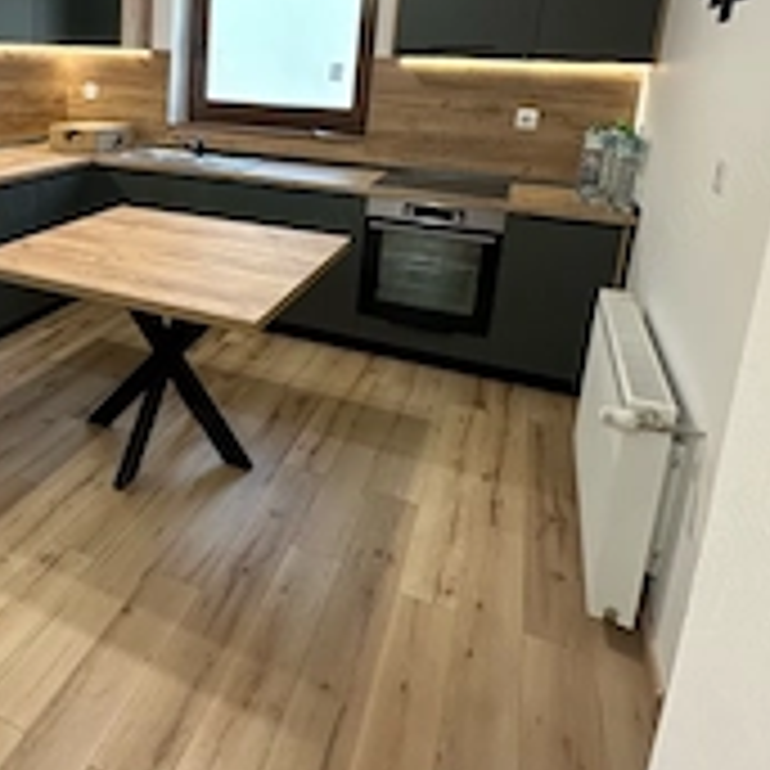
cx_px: 158
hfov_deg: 52.2
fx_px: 730
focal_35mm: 29
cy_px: 216
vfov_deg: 53.7
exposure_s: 1/50
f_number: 2.2
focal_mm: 2.22
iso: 200
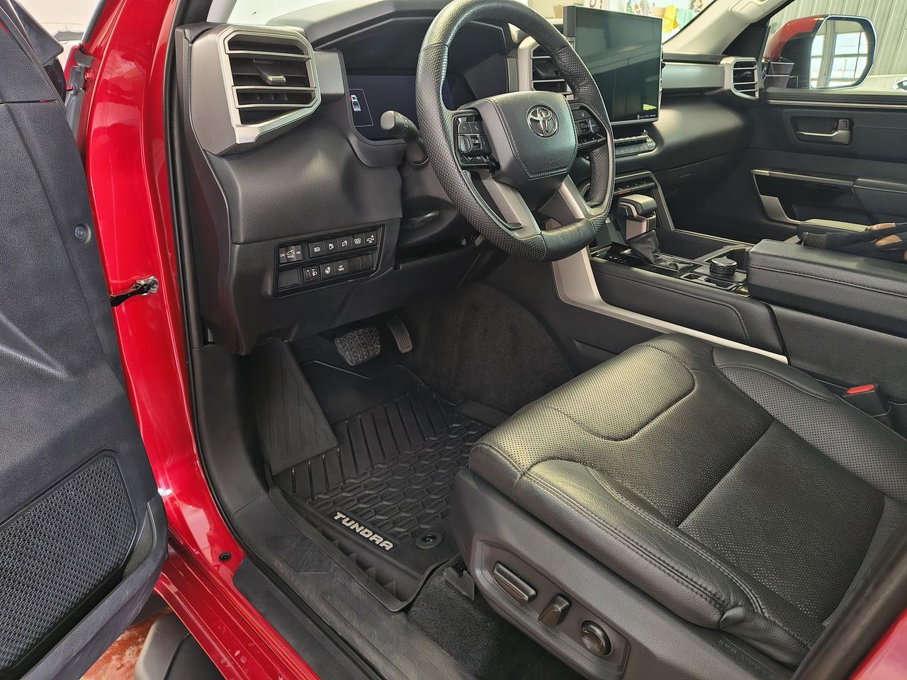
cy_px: 340
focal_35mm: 24
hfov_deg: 71.6
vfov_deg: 56.8
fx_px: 629
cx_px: 454
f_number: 1.8
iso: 682
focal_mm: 5.56
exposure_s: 1/60
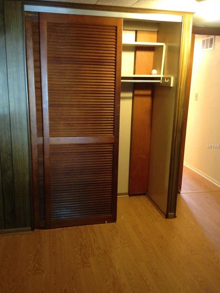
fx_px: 305
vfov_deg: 51.3
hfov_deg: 39.7
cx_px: 112
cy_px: 147
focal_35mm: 36
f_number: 2.4
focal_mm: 4.28
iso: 400
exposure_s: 1/17
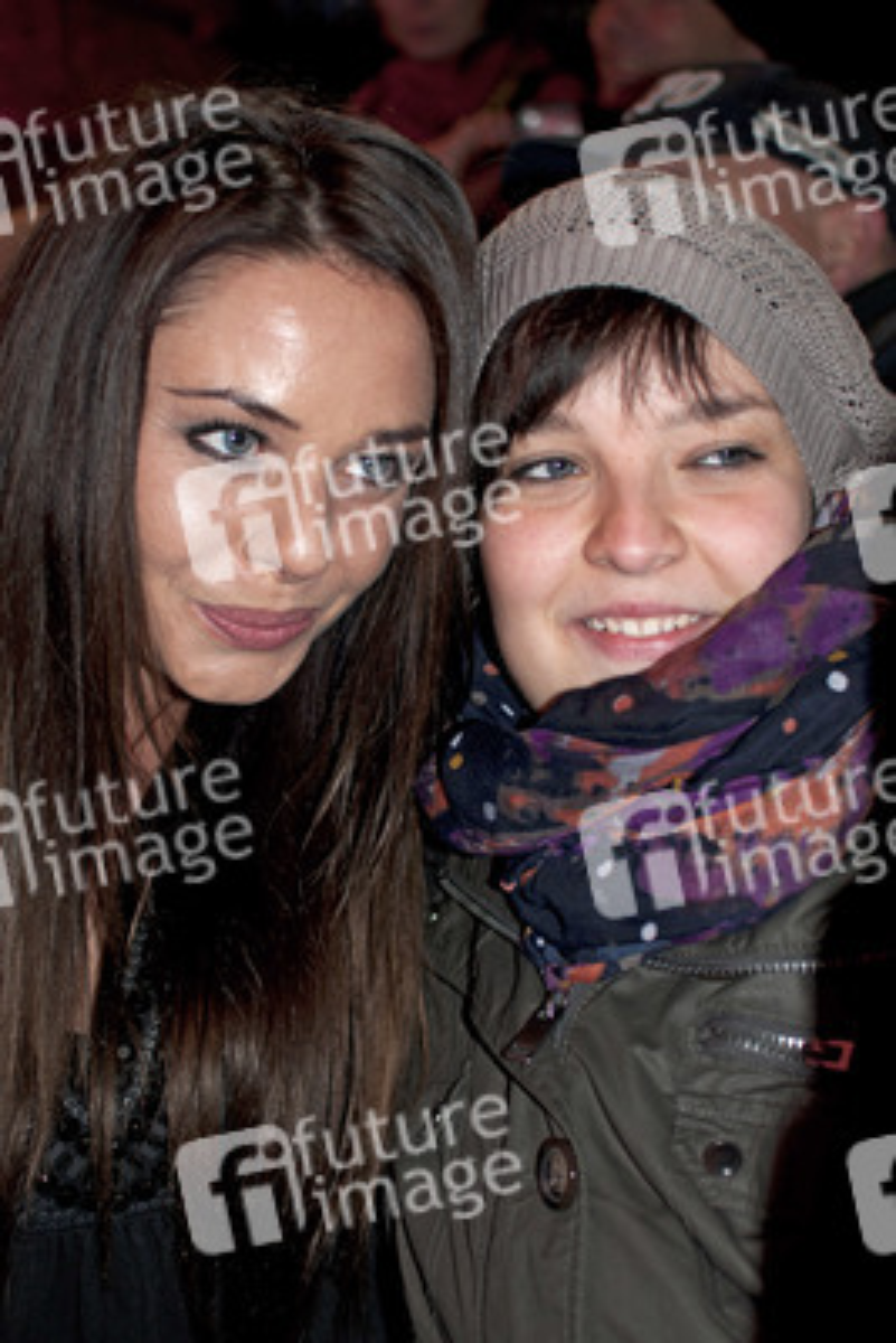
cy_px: 672
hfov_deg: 25.8
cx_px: 448
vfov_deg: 37.8
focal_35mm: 52
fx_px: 1958
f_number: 2.5
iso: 320
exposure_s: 1/100
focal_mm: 35
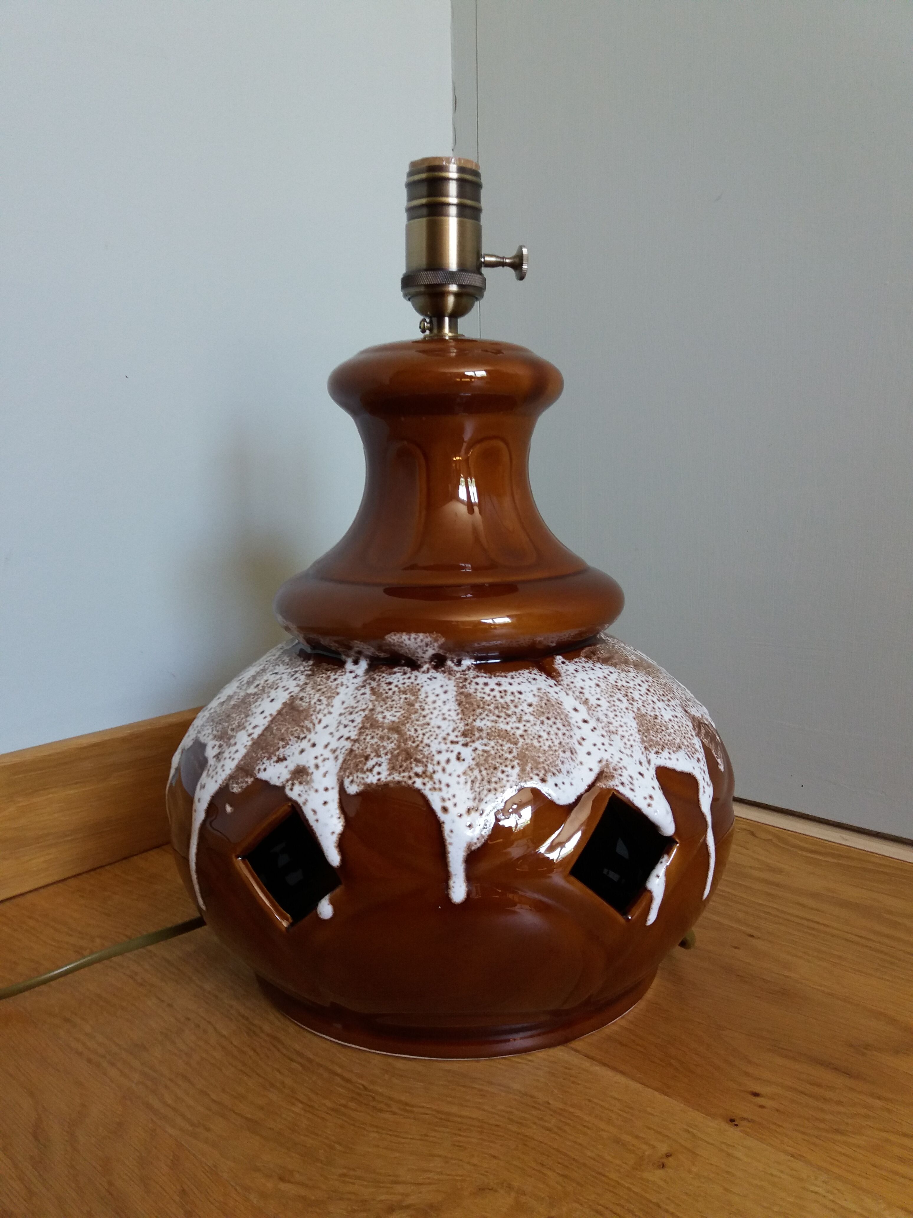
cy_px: 609
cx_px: 456
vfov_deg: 63.4
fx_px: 985
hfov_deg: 49.7
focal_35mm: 28
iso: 100
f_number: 1.9
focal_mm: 3.7
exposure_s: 1/33
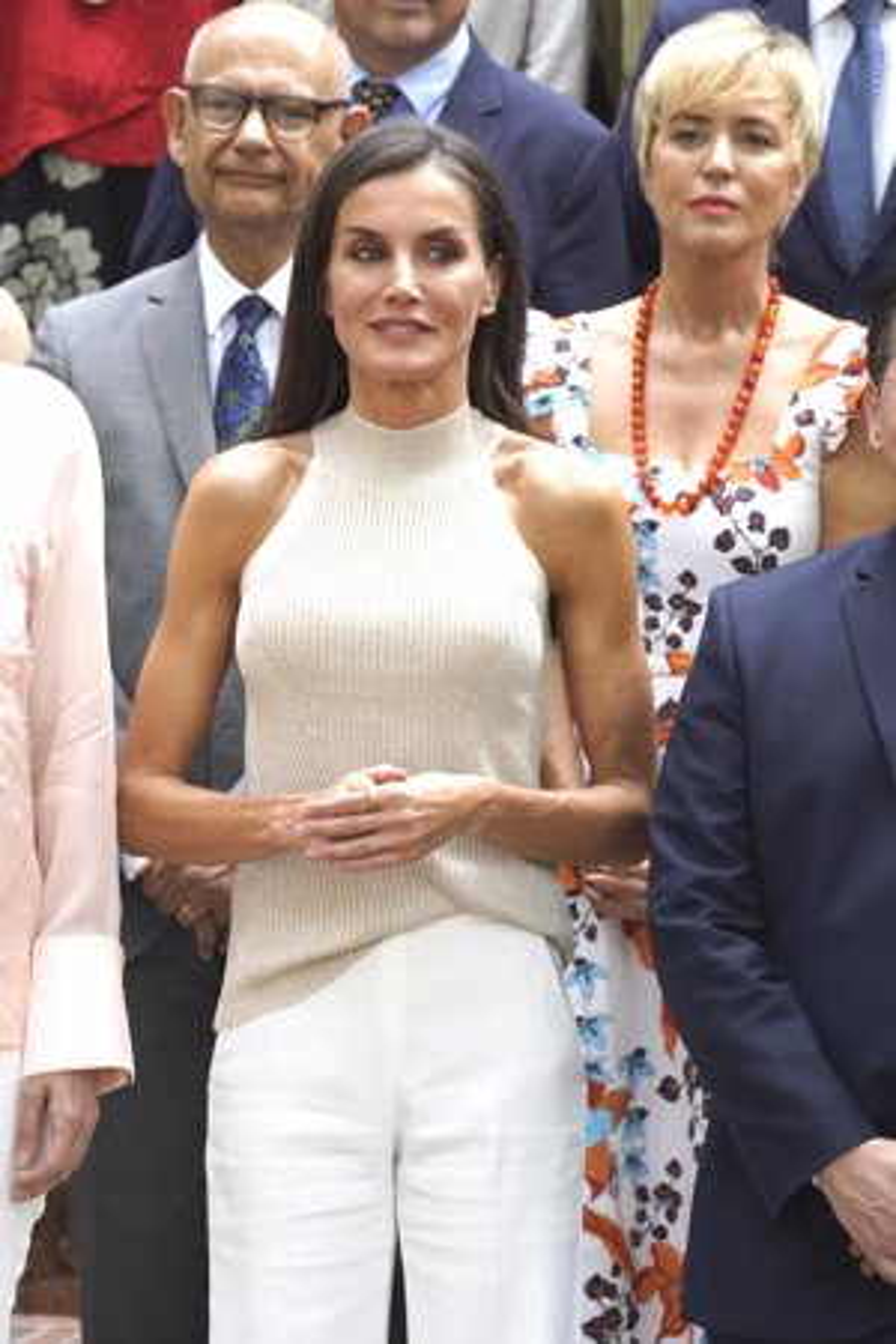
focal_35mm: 200
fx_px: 7466
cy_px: 672
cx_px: 448
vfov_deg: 10.3
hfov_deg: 6.9
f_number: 10
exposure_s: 1/500
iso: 3200
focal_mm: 200
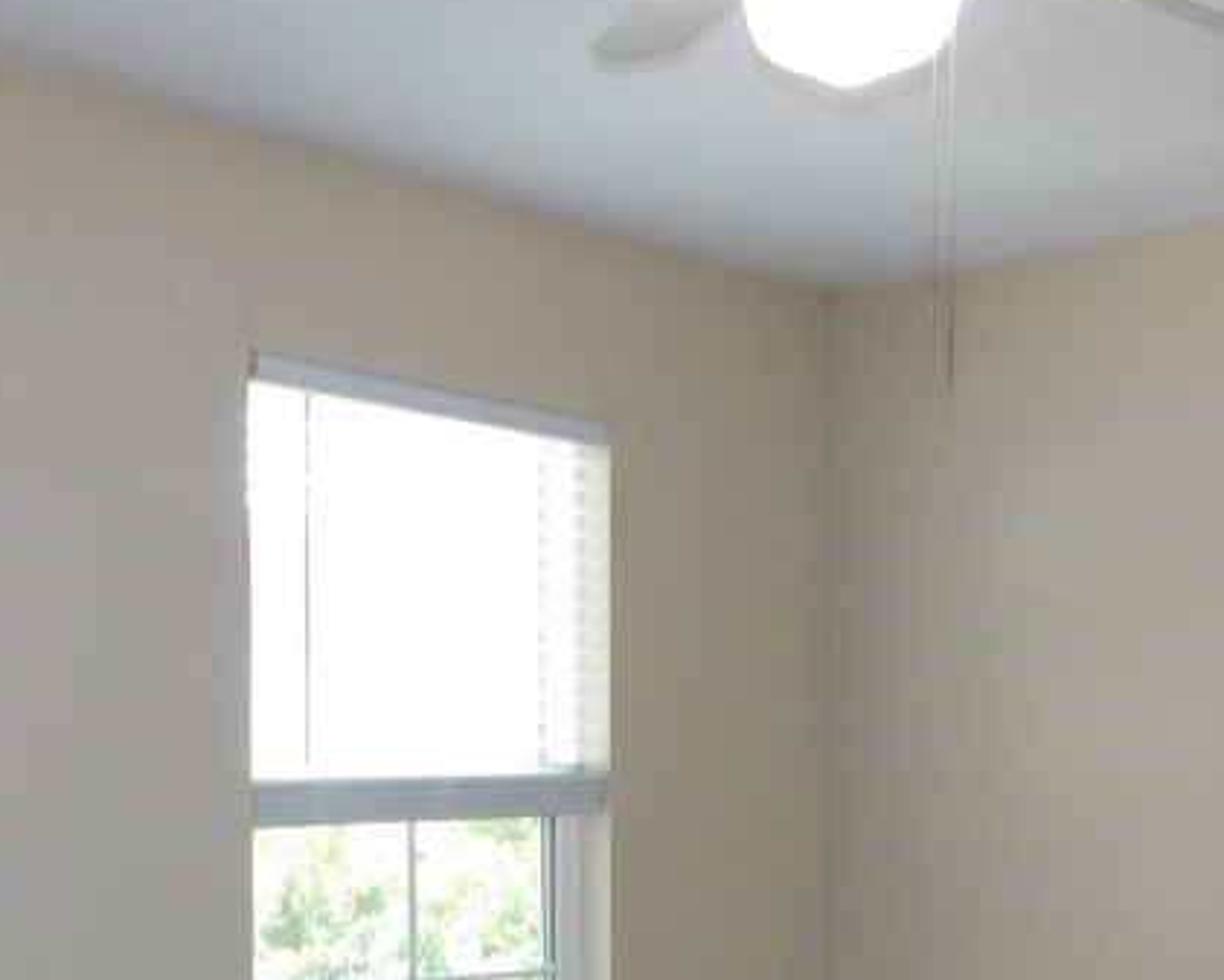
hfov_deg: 33.0
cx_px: 584
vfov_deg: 25.8
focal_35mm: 57
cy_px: 887
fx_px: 2065
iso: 200
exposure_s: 1/30
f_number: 3.3
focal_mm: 4.3
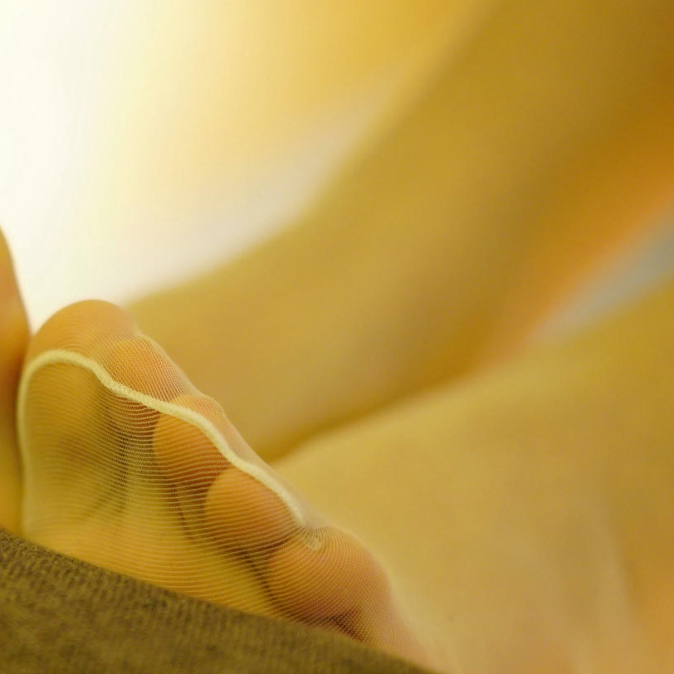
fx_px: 2445
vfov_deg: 15.7
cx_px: 28
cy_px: 457
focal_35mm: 111
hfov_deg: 15.5
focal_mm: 50
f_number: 1.8
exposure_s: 1/60
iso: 1000
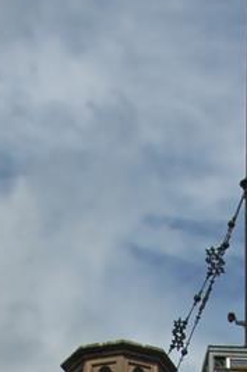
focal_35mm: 158
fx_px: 1632
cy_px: 738
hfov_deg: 8.7
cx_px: 126
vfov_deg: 11.7
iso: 400
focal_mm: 26
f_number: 13
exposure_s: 1/640
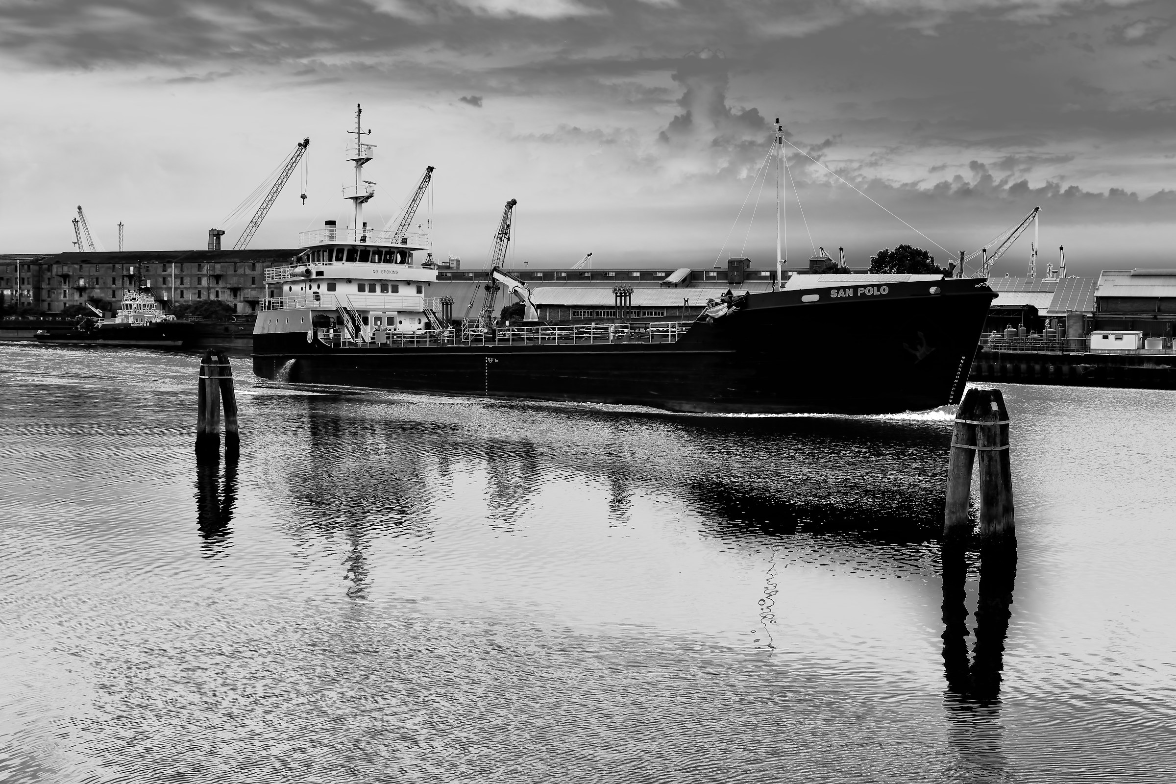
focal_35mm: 42
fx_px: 1372
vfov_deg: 31.9
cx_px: 588
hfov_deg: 46.4
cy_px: 392
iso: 100
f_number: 7.1
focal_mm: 28
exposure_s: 1/250
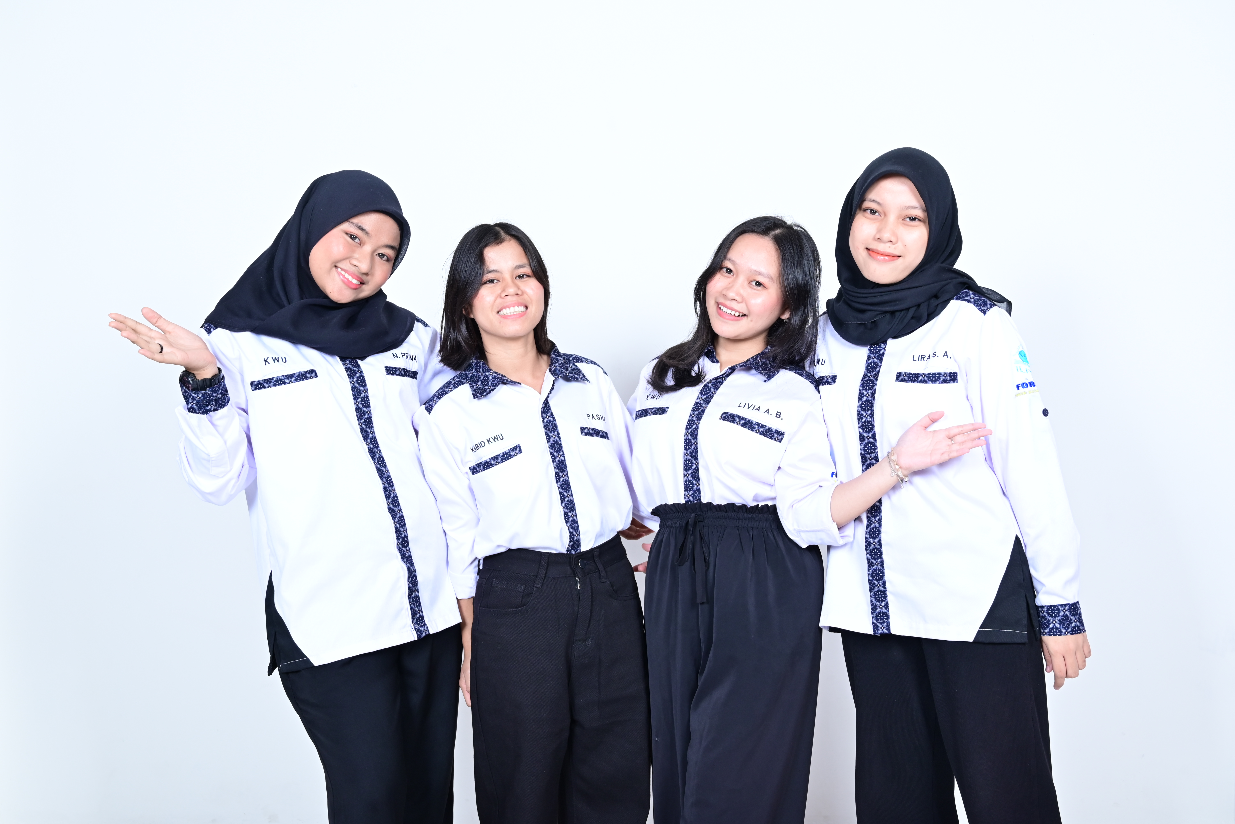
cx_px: 618
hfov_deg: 54.4
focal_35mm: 35
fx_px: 1201
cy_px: 412
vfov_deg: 37.9
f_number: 8
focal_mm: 35
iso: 320
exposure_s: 1/200
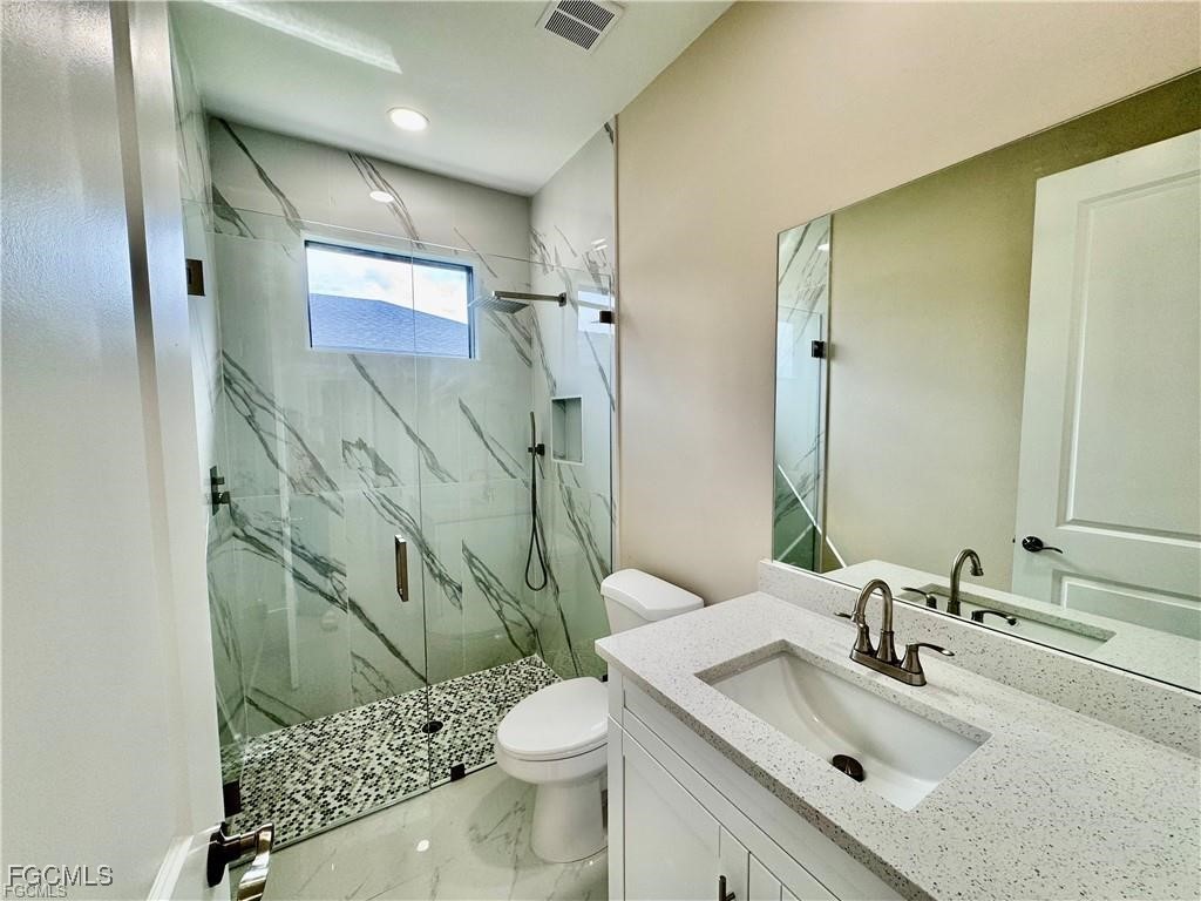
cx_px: 600
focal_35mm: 14
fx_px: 486
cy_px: 450
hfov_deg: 102.1
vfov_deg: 85.7
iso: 50
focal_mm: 2.22
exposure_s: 1/120
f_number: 2.2
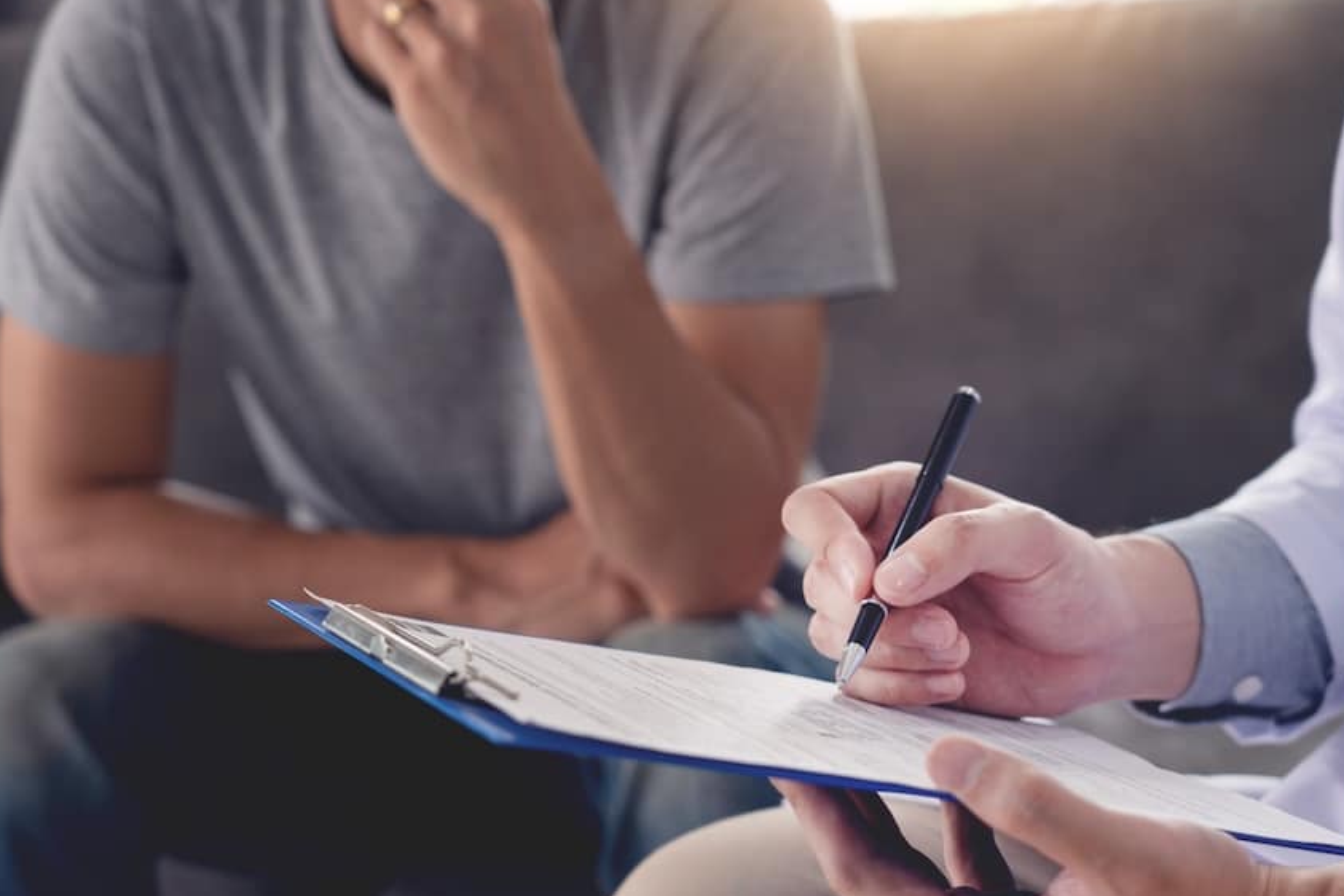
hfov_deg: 23.9
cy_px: 428
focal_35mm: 85
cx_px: 625
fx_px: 3173
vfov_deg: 16.1
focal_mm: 70
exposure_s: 1/60
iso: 320
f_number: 4
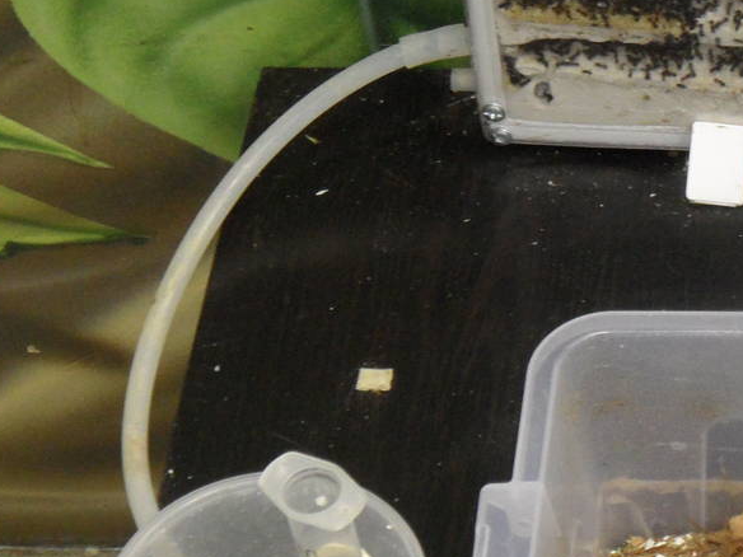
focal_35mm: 137
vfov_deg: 10.8
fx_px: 2941
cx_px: 959
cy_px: 278
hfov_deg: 13.9
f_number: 3.8
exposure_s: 1/8
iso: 200
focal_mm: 8.2
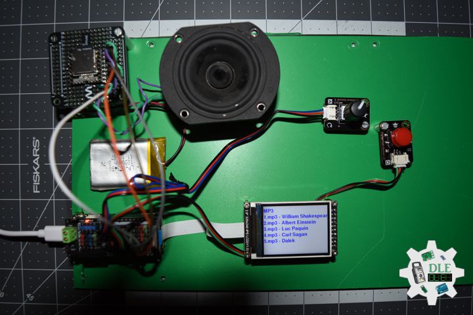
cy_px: 158
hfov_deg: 67.4
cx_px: 236
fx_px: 355
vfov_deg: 47.9
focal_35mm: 27
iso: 160
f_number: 3.5
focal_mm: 18
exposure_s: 1/60
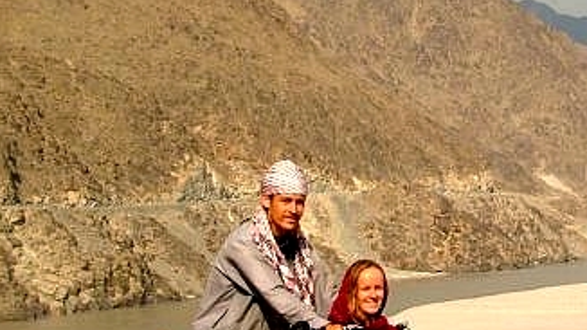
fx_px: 1882
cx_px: 646
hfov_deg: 17.1
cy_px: 187
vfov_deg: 10.0
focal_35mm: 121
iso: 400
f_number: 11
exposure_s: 1/500
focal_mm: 31
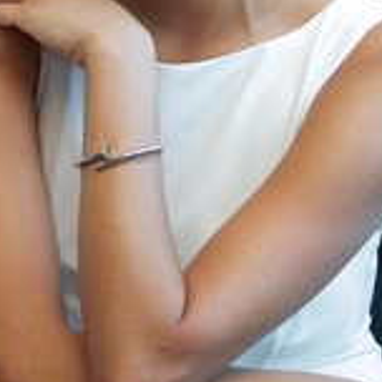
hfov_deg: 5.4
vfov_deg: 5.4
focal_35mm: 325
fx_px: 4058
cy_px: 13
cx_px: 153
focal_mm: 145
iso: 1000
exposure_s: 1/60
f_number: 6.3
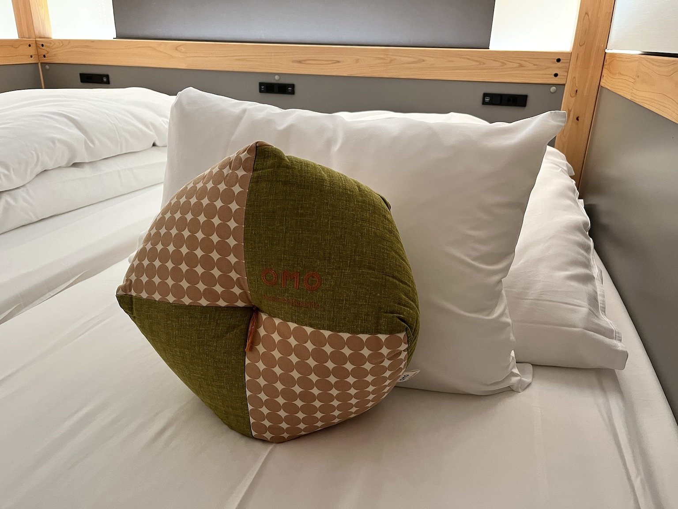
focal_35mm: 26
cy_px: 254
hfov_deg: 67.3
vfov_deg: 53.1
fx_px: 509
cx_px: 339
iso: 200
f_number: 1.6
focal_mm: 5.1
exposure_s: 1/50
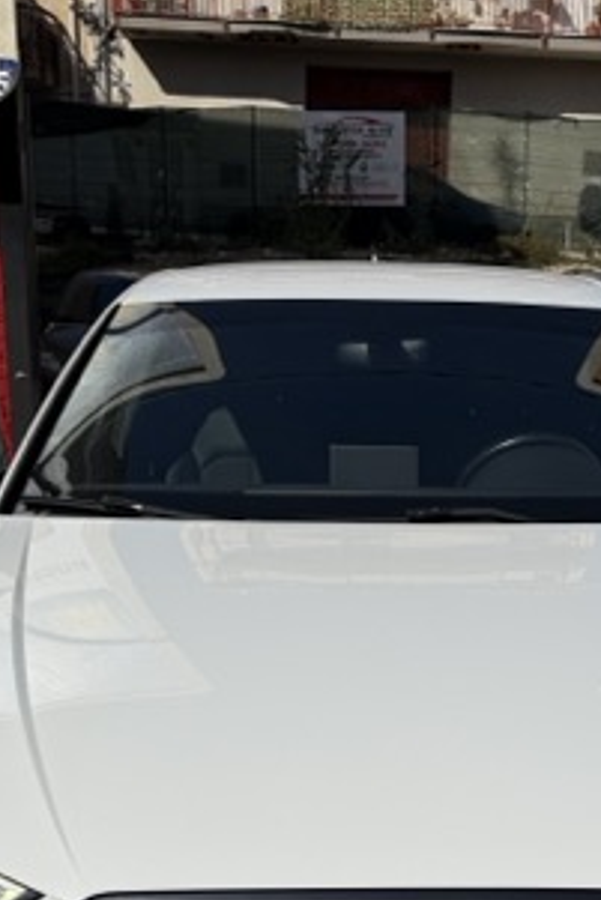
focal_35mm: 53
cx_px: 419
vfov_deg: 35.6
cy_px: 786
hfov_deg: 25.4
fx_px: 1326
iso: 80
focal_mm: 6.76
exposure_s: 1/11905
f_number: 1.78
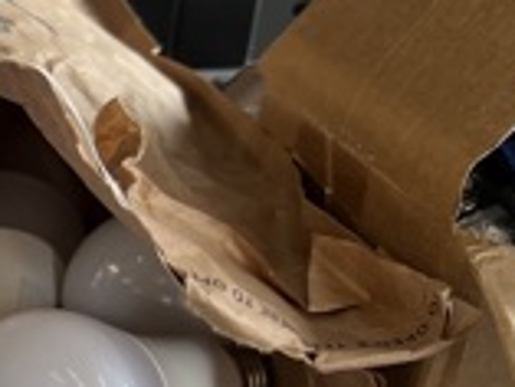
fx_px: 1504
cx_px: -403
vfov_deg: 14.4
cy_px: 397
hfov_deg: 16.4
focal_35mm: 101
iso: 50
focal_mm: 5.7
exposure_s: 1/120
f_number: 1.5
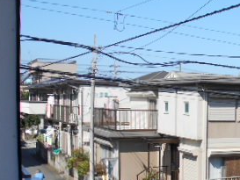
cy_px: 143
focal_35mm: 61
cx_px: 233
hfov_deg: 29.8
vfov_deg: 23.7
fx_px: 423
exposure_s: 1/800
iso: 80
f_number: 3.2
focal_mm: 4.6
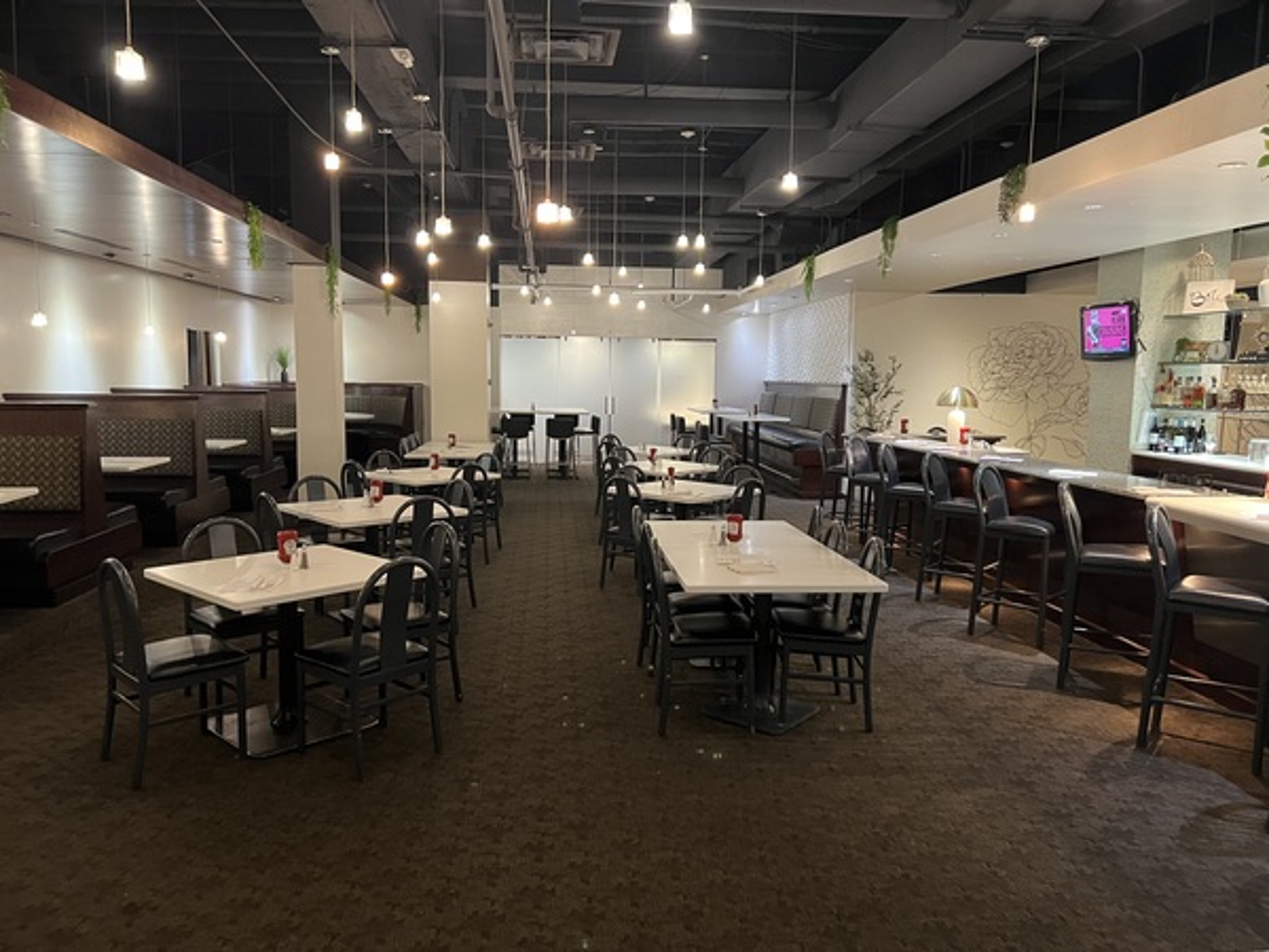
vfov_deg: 53.1
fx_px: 953
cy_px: 476
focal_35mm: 26
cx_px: 634
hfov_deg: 67.3
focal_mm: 5.7
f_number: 1.5
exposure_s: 1/40
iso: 400
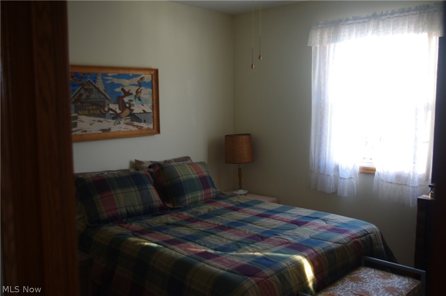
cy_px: 148
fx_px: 421
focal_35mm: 34
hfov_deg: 55.9
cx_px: 223
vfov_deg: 38.8
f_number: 4
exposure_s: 1/30
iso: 400
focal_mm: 23.13
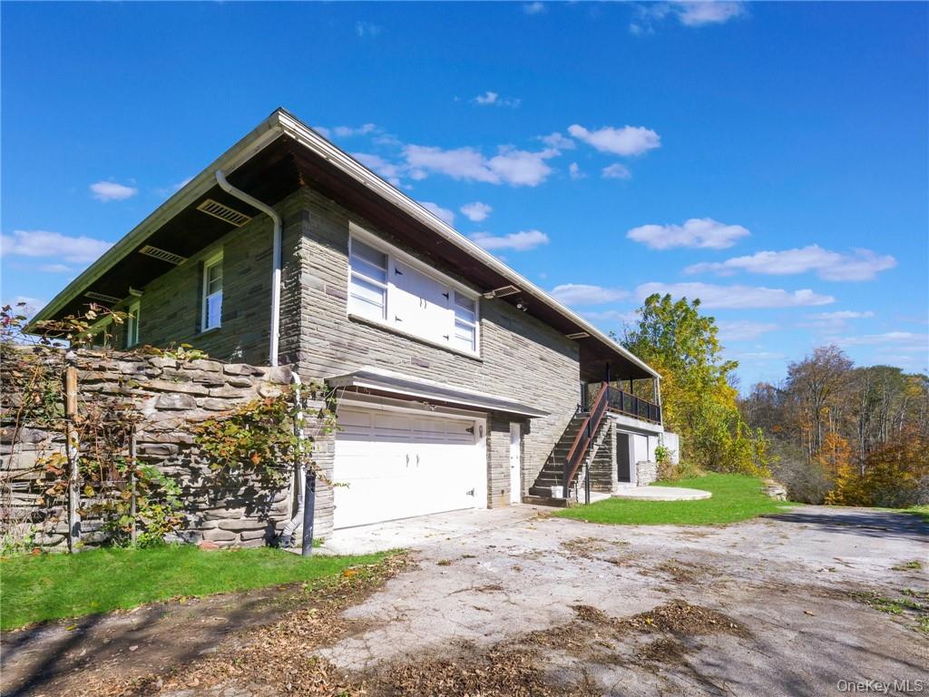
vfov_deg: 85.7
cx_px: 464
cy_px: 348
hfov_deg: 102.1
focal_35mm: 14
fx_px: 376
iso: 100
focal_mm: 7
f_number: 8
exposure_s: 1/160
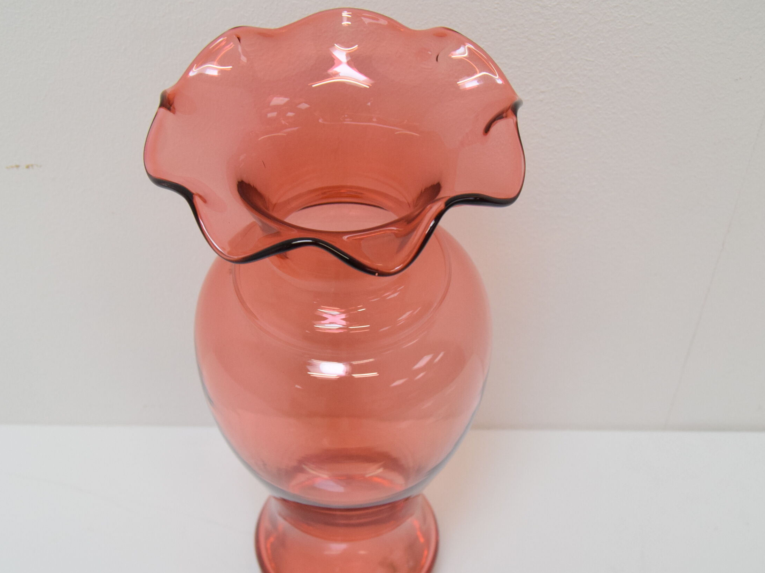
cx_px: 341
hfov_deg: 32.7
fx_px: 1304
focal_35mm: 59
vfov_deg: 24.8
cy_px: 322
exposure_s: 1/160
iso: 1600
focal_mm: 30
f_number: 6.3
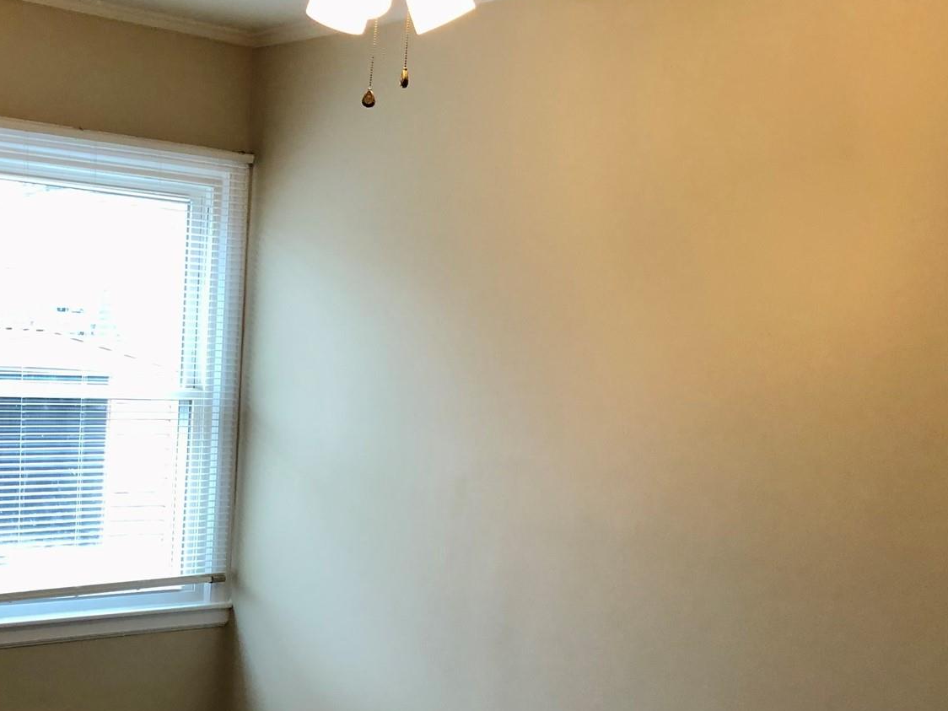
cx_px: 266
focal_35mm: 51
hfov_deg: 36.8
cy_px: 533
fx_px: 1397
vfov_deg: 28.2
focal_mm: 3.99
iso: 40
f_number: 1.8
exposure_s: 1/30
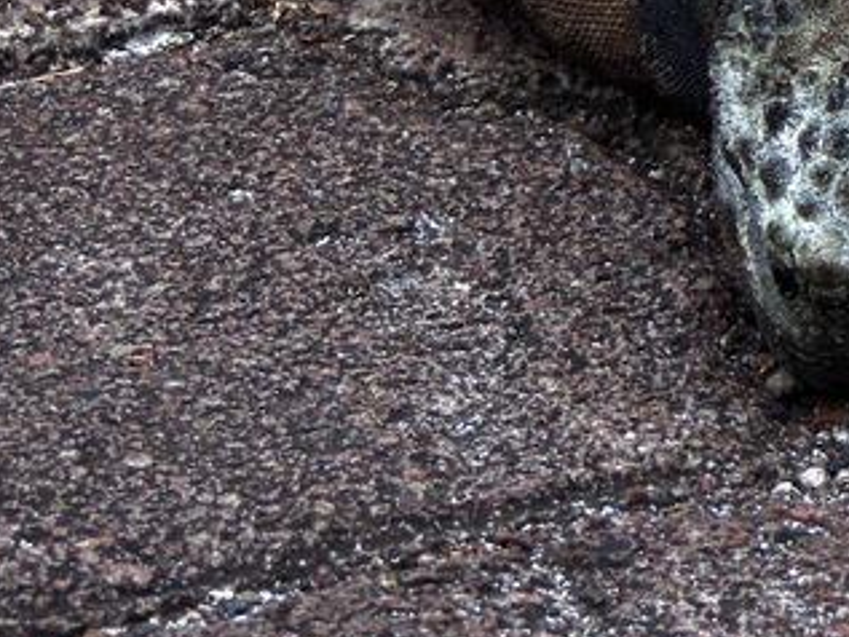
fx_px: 7925
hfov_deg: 6.1
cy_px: -268
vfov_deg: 4.6
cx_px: 828
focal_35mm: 323
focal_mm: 17.8
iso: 100
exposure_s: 1/60
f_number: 4.1
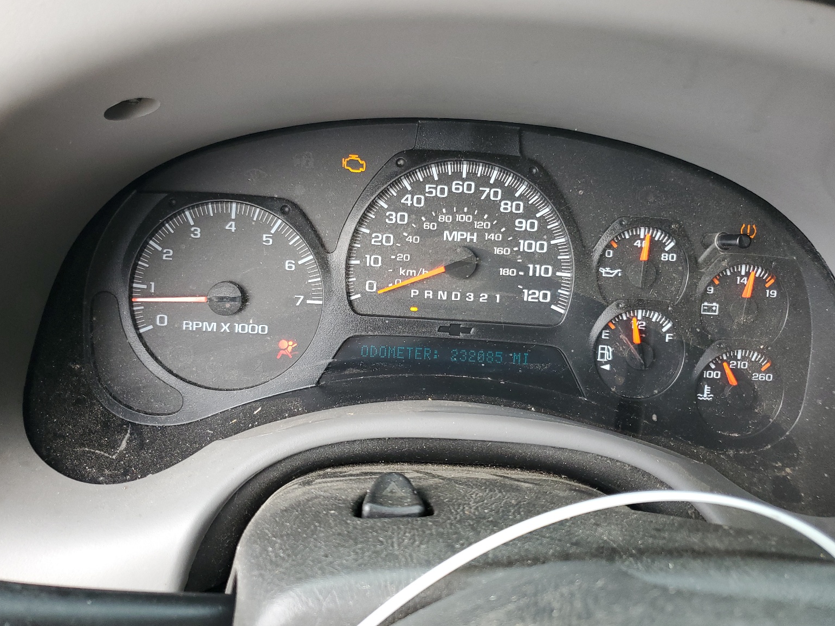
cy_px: 303
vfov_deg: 51.4
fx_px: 651
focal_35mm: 27
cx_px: 408
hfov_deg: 65.3
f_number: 1.5
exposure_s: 1/120
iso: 92
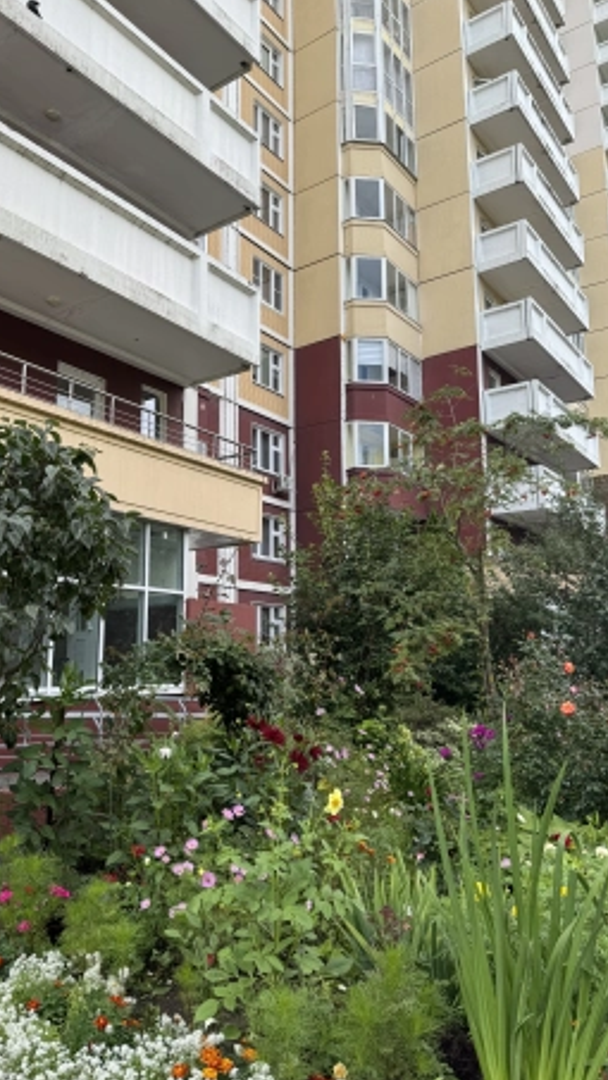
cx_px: 230
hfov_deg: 42.6
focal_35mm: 27
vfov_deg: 69.8
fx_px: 773
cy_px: 525
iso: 80
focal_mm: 6.76
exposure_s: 1/1131
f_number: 1.78
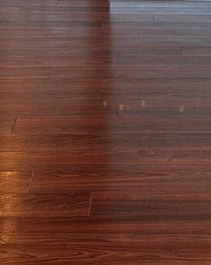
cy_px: -87
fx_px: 992
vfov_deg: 14.5
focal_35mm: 127
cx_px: 246
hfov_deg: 11.9
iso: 80
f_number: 1.78
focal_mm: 6.76
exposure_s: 1/60
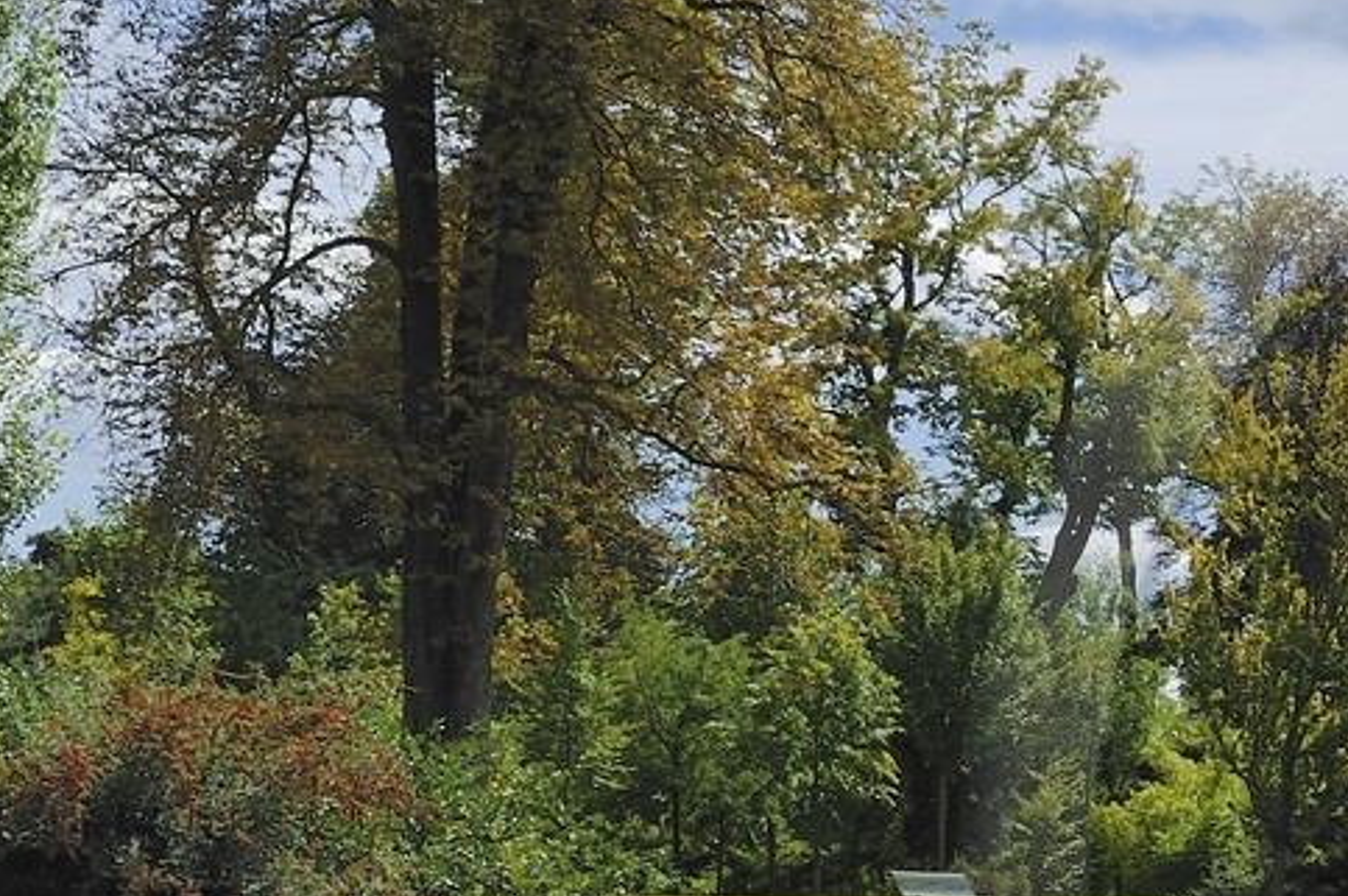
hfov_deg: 12.9
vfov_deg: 9.1
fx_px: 5573
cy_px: 921
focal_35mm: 149
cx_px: 2113
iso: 200
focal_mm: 45
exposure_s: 1/320
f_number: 10
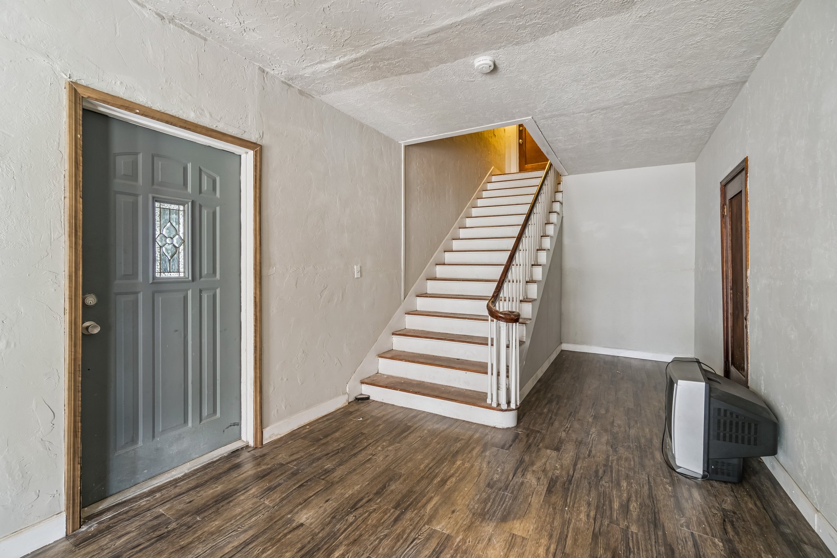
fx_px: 349
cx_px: 418
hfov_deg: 100.4
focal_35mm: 15
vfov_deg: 77.3
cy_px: 279
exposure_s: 1/4
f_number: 6.3
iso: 200
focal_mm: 10
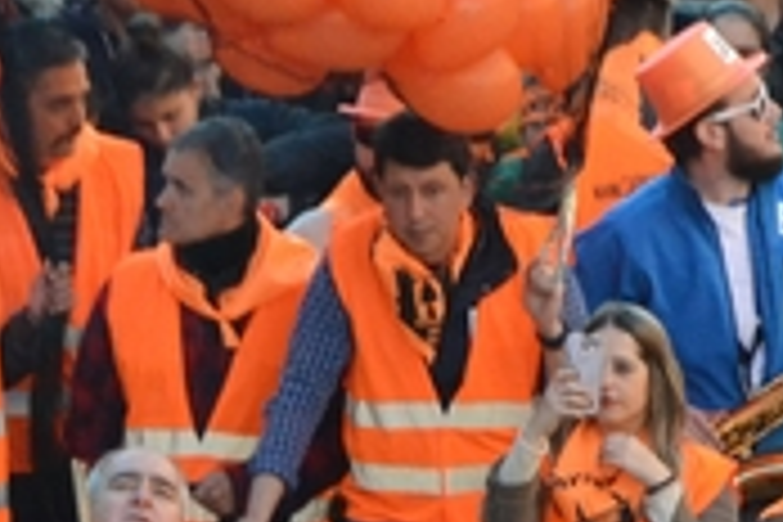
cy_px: 718
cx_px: 531
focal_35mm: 725
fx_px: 15774
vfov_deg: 1.9
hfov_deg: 2.8
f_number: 6.3
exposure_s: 1/640
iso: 3200
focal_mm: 105
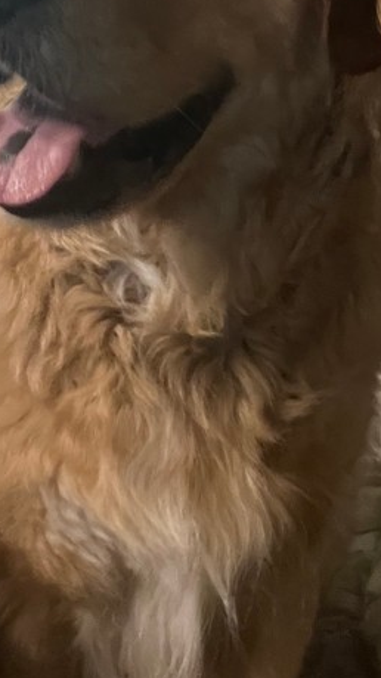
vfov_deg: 36.7
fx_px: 988
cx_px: 207
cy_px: 146
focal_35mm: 55
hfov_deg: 21.8
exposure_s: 1/15
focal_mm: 2.71
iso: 800
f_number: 2.2
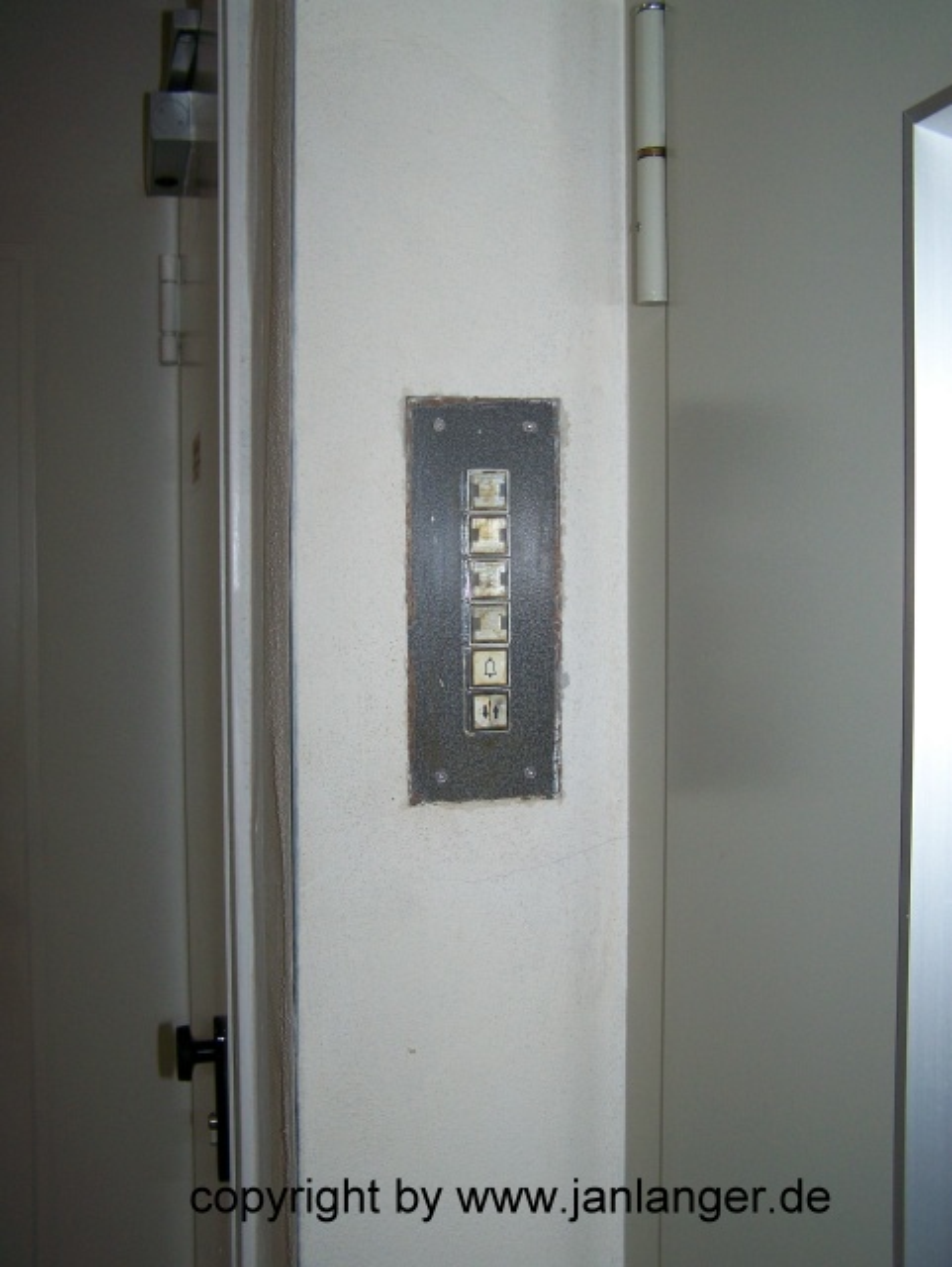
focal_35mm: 38
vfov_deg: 48.9
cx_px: 476
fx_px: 1392
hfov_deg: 37.8
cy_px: 634
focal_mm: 6.3
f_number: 2.8
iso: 100
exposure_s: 1/60
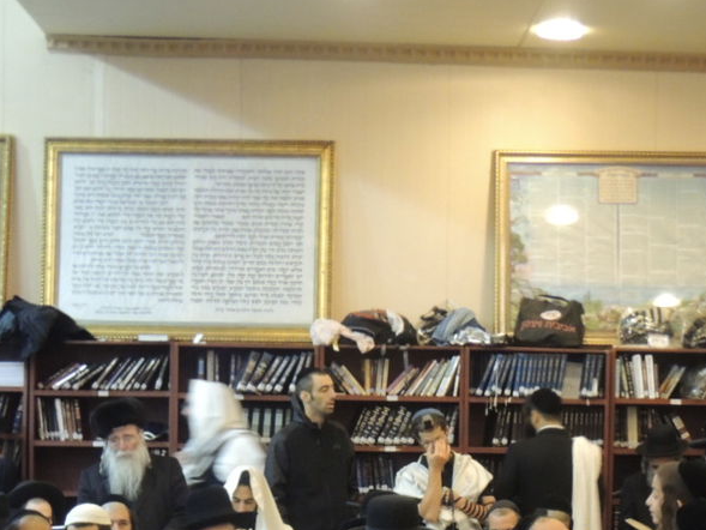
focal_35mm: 95
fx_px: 1938
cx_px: 336
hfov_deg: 20.6
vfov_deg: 15.2
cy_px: 549
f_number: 3.3
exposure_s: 1/13
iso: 400
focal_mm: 7.1
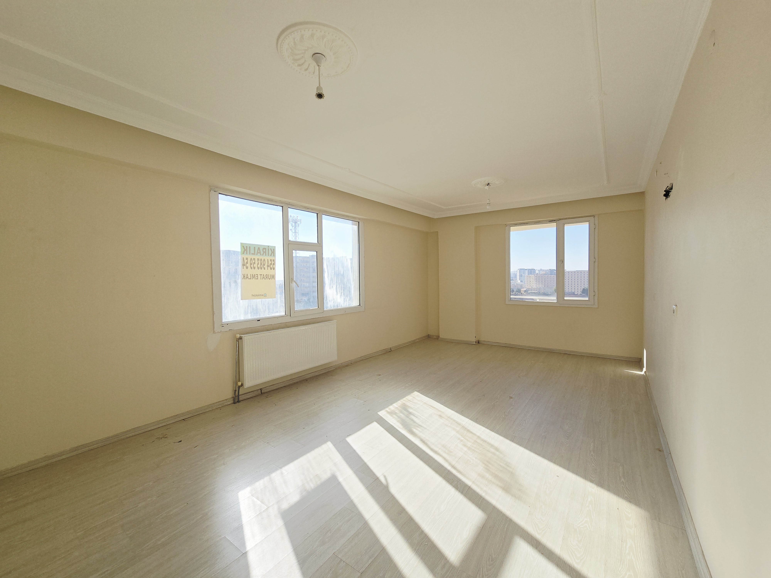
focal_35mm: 13
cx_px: 386
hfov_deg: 106.2
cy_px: 289
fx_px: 290
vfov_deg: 89.9
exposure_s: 1/1809
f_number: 2.2
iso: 50
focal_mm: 2.2
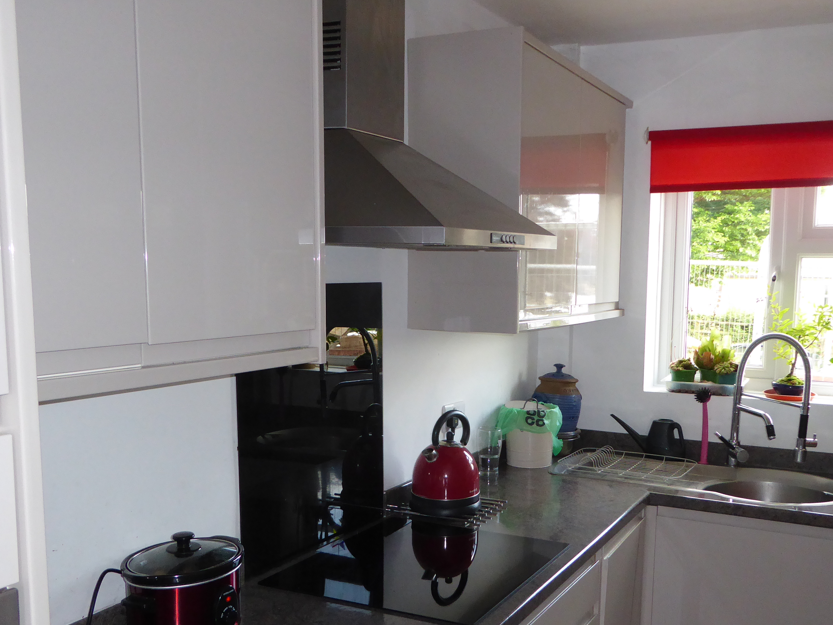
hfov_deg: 50.1
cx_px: 450
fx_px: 890
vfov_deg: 38.4
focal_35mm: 37
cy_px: 394
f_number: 3.5
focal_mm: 5
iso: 400
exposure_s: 1/60
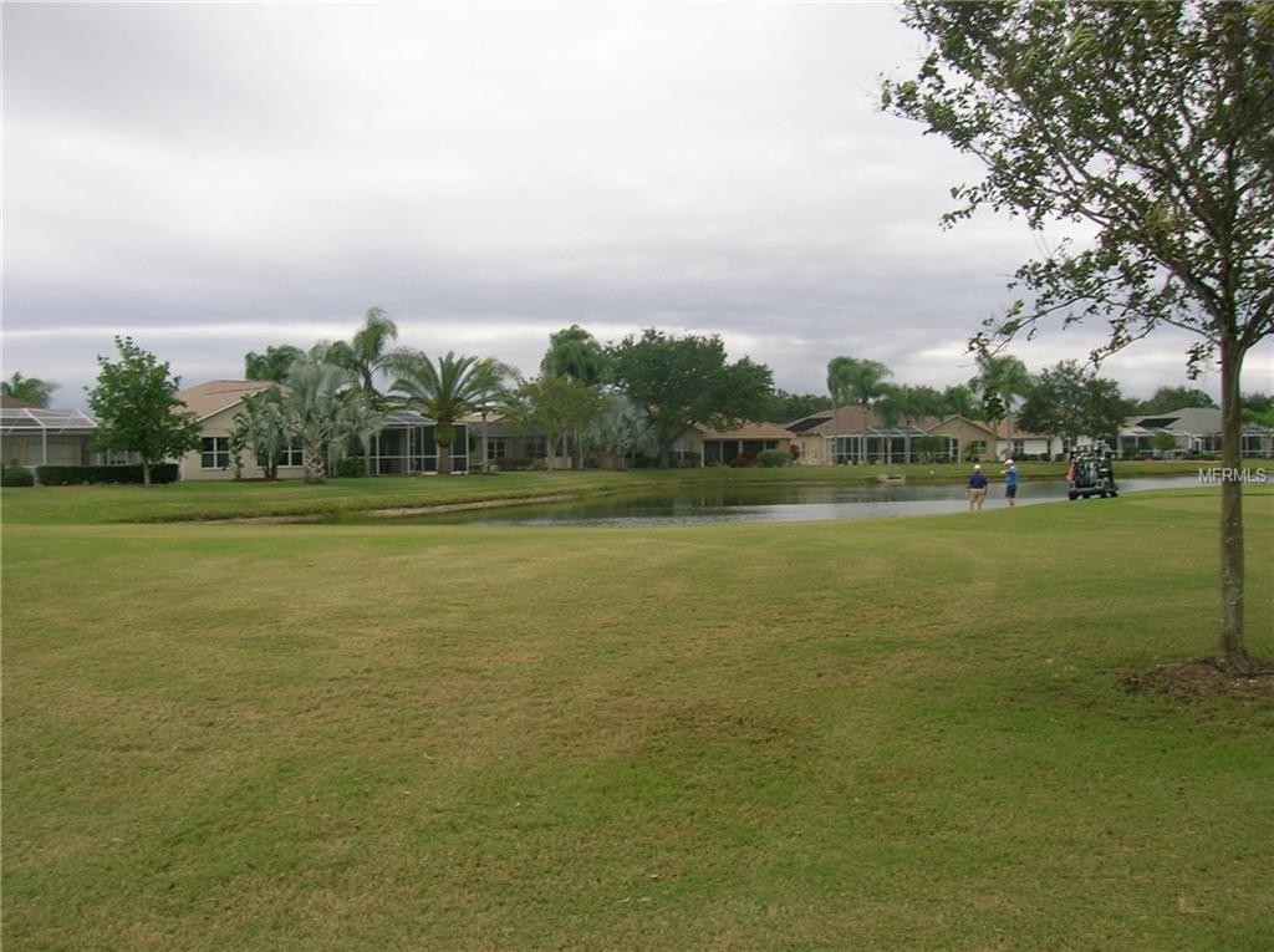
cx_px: 637
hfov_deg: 54.0
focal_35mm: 34
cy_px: 476
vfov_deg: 41.7
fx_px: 1250
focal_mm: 5.7
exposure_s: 1/124
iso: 50
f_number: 4.9
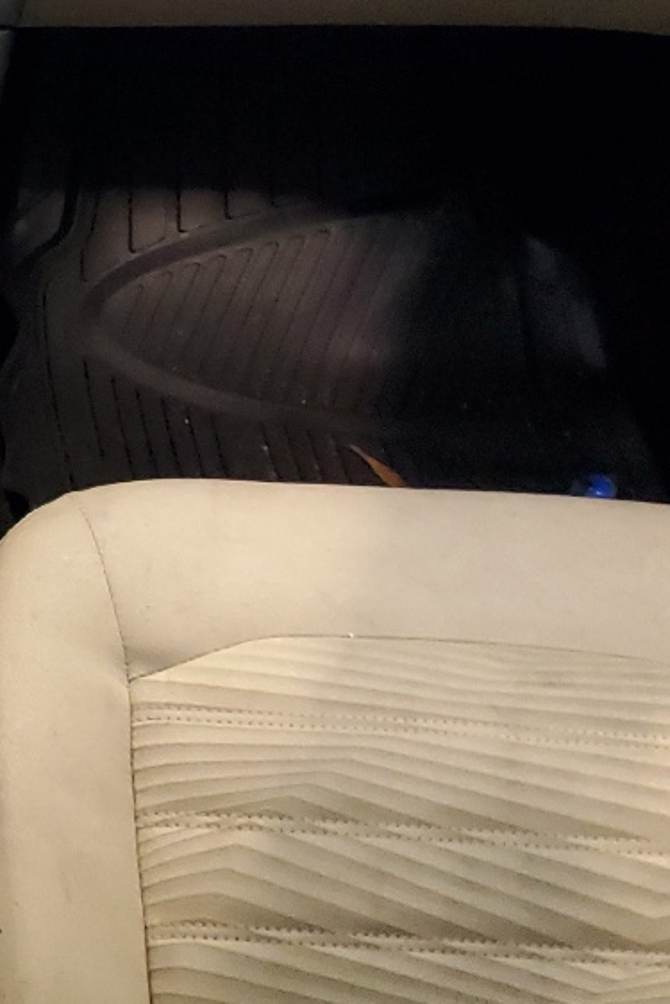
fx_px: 2148
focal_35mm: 77
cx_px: -273
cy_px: 381
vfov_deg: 26.2
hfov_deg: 16.5
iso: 347
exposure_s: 1/40
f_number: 1.5
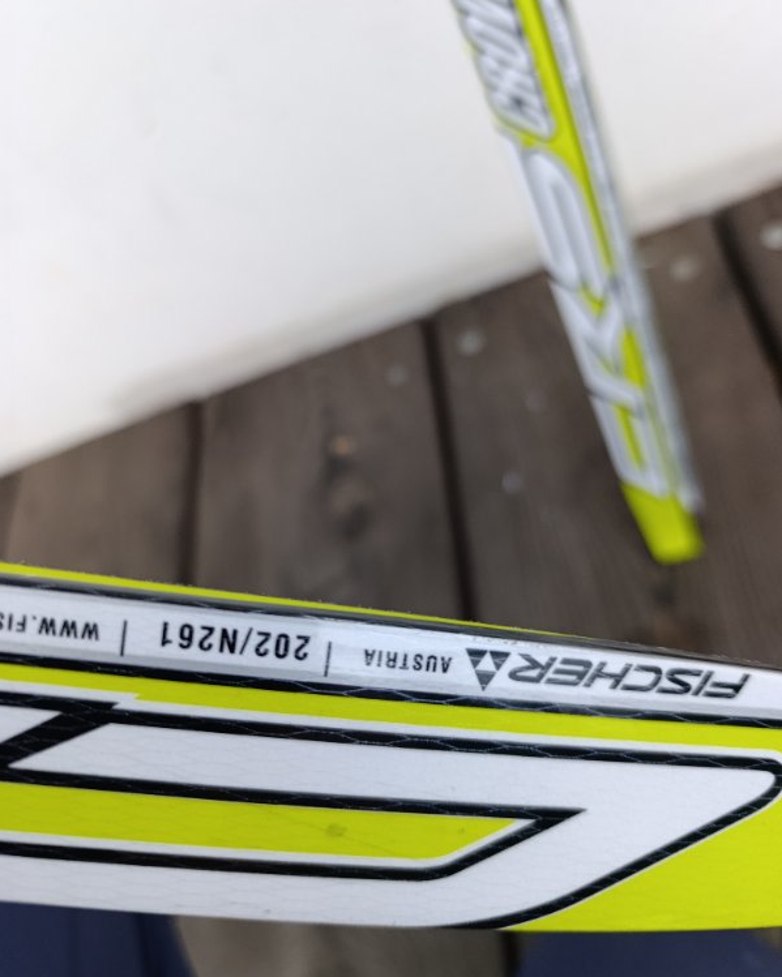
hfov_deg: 58.8
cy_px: 490
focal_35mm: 24
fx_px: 694
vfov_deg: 70.3
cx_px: 390
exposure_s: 1/100
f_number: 1.6
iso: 1000
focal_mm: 6.14
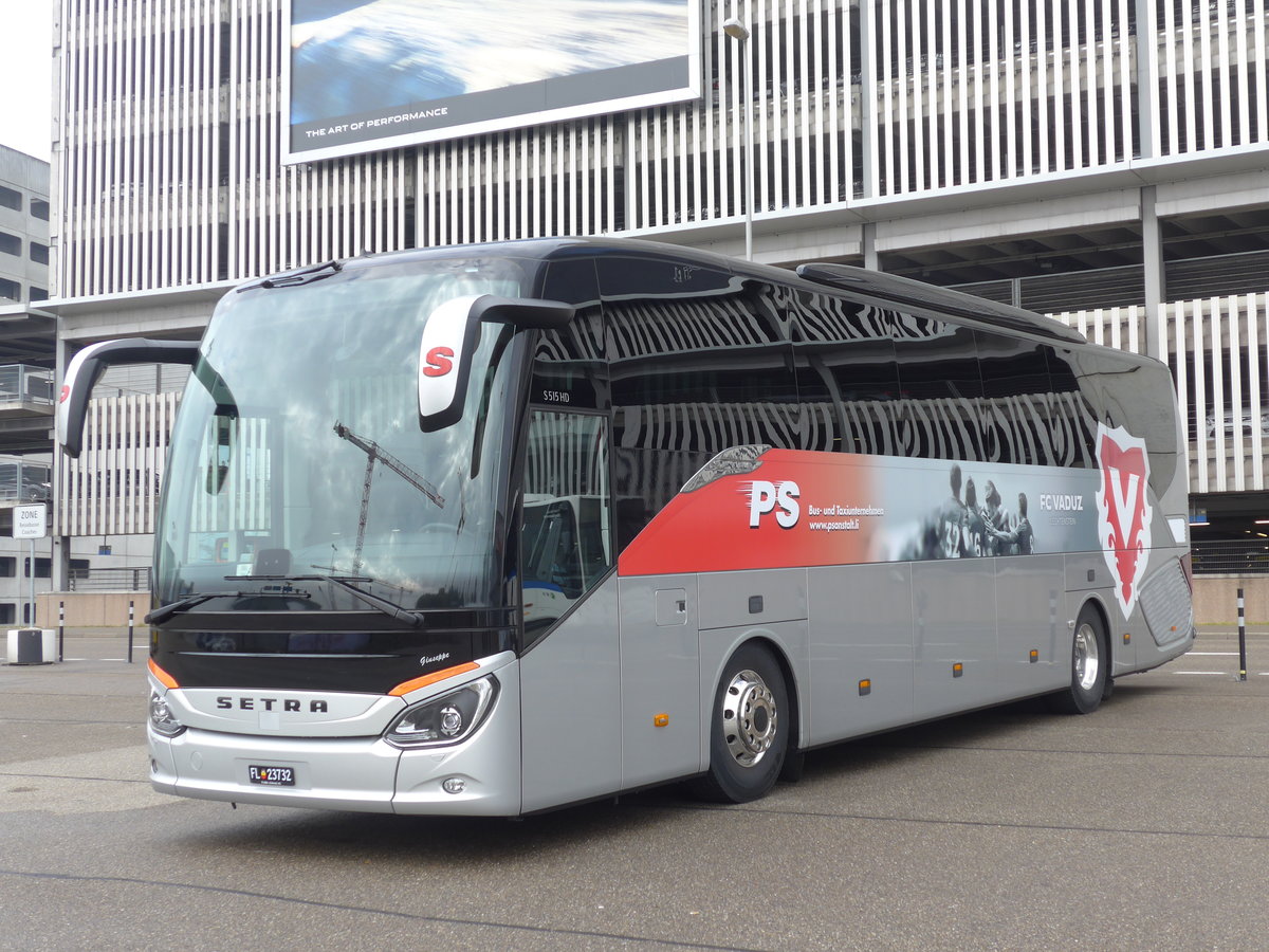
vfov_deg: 29.7
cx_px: 634
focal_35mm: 49
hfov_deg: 38.9
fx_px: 1796
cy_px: 476
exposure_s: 1/200
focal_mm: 10.1
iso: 80
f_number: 3.2
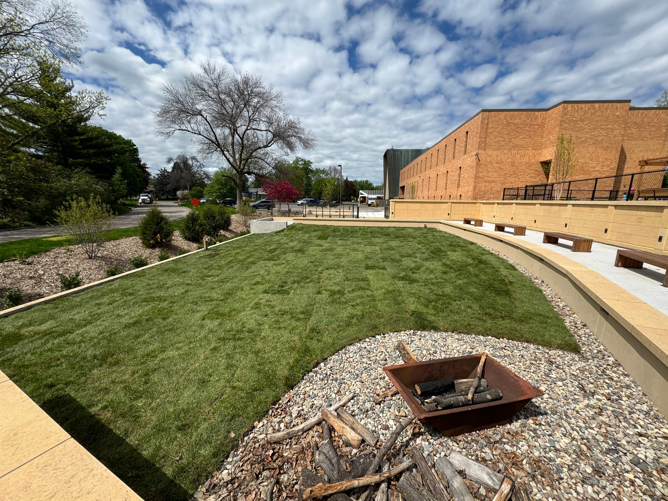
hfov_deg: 102.1
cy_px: 250
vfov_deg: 85.7
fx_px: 270
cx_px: 334
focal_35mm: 14
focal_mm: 2.22
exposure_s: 1/2584
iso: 50
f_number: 2.2
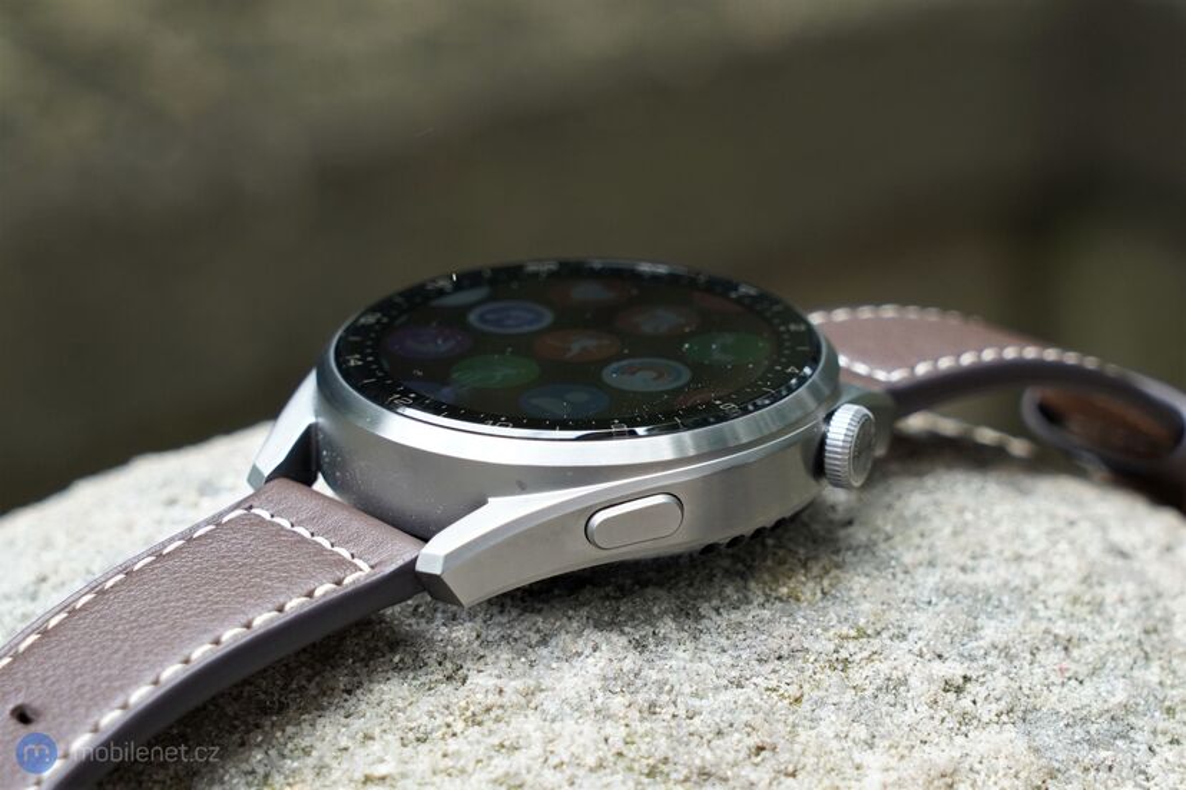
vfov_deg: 19.5
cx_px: 593
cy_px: 395
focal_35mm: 70
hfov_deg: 28.8
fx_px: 2306
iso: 500
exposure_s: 1/160
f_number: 7.1
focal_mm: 70
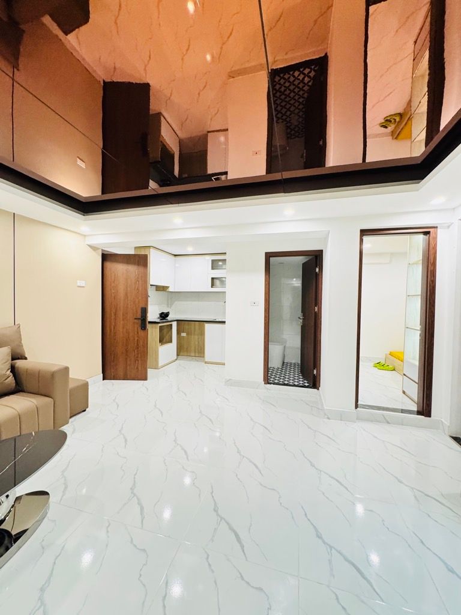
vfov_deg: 102.1
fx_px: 249
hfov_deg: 85.7
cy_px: 308
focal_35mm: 14
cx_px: 230
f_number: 2.2
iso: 320
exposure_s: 1/50
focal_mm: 2.22
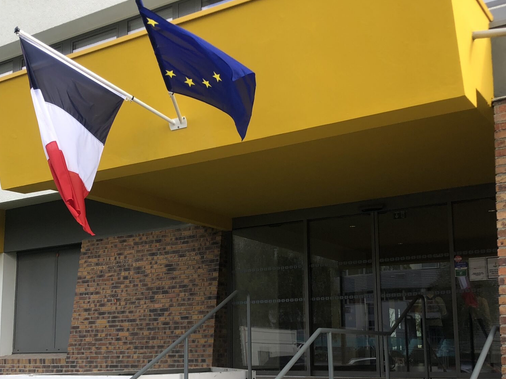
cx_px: 246
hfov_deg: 39.7
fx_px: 702
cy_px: 255
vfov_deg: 30.0
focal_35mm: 48
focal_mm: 4
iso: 20
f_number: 1.8
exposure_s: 1/296
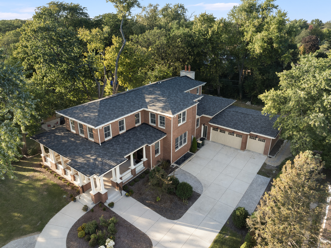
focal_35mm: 24
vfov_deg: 56.8
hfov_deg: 71.6
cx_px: 166
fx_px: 229
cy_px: 124
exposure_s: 1/30
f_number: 11
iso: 200
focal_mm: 12.29
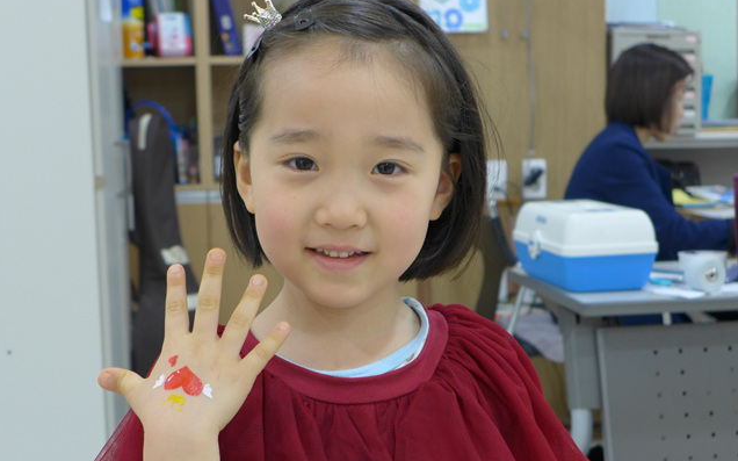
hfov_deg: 32.0
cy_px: 229
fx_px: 1287
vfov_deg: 20.3
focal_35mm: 64
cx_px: 368
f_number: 2
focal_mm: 11.8
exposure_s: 1/100
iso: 200
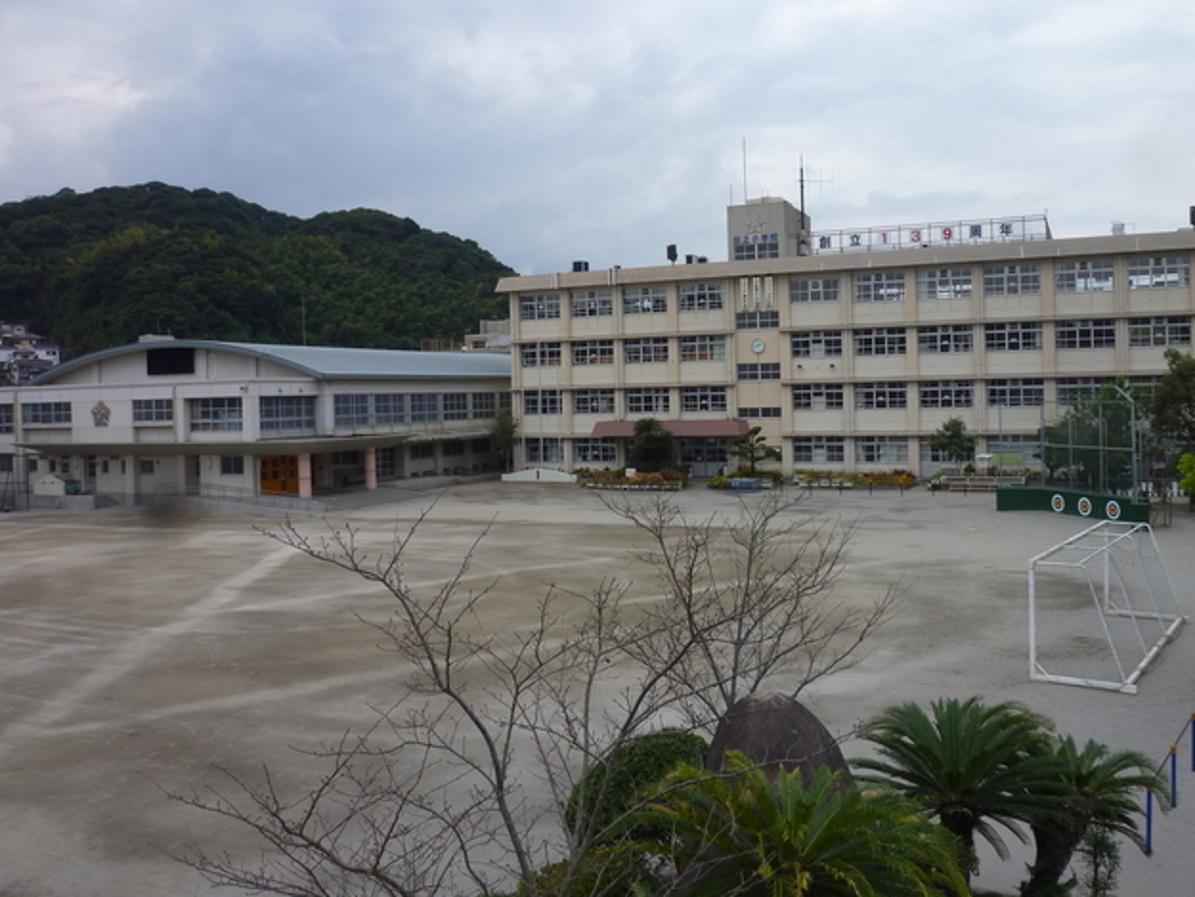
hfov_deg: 59.8
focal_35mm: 30
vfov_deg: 46.7
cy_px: 391
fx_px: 1036
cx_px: 669
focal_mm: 4.5
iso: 80
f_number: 4
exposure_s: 1/400
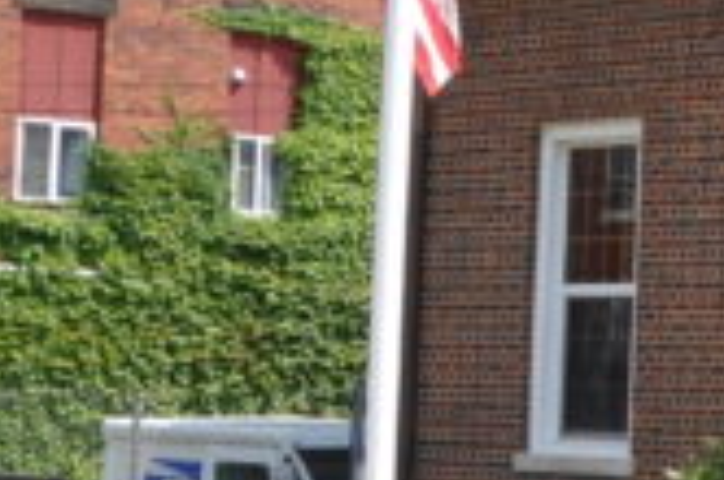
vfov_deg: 8.2
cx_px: 1500
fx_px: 3352
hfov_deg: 11.1
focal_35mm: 167
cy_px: 44
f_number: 8
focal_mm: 18
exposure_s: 1/250
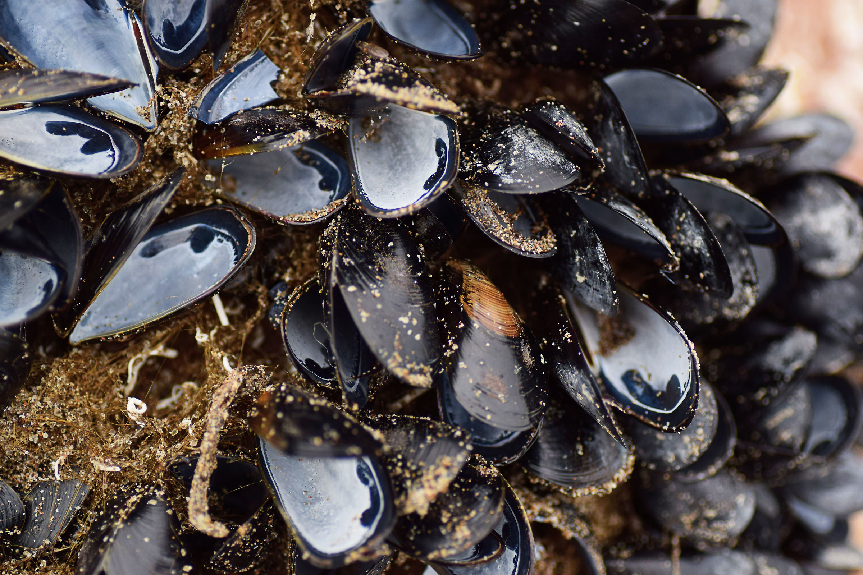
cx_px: 432
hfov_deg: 15.2
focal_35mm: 135
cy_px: 288
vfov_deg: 10.2
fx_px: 3236
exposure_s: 1/1000
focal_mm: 90
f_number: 3.2
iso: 400
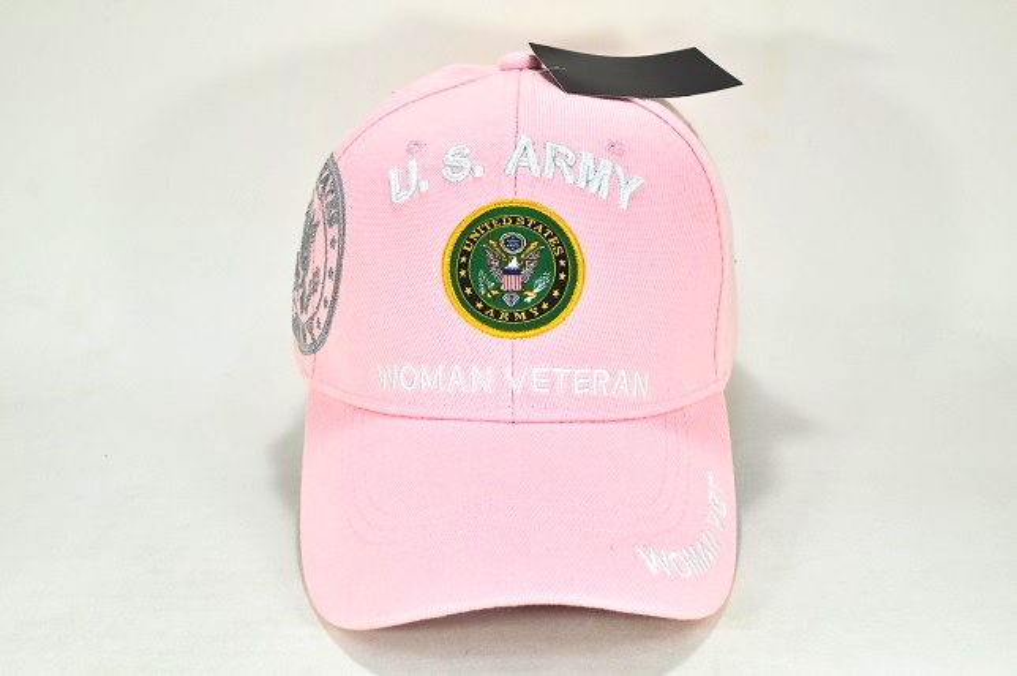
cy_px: 338
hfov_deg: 46.4
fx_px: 1185
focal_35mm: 42
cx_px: 508
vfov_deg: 31.8
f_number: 8
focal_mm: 28
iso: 200
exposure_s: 1/250
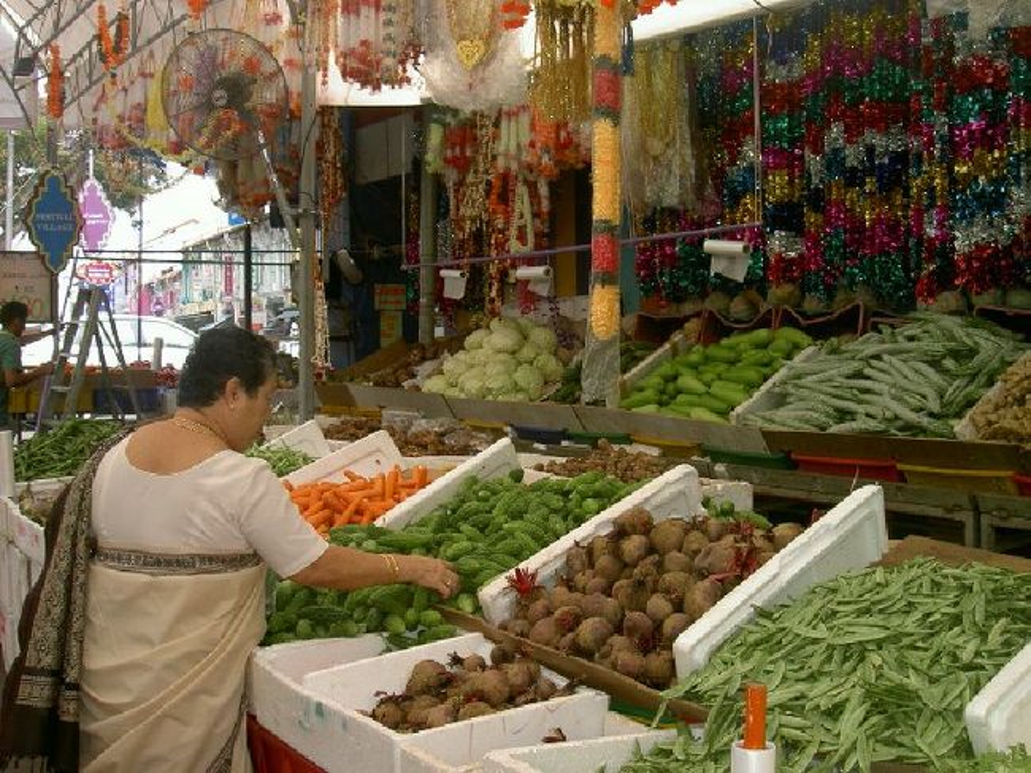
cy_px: 386
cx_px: 516
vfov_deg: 36.8
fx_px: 1161
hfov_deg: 47.9
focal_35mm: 39
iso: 100
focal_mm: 8
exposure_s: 1/122
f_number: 4.7
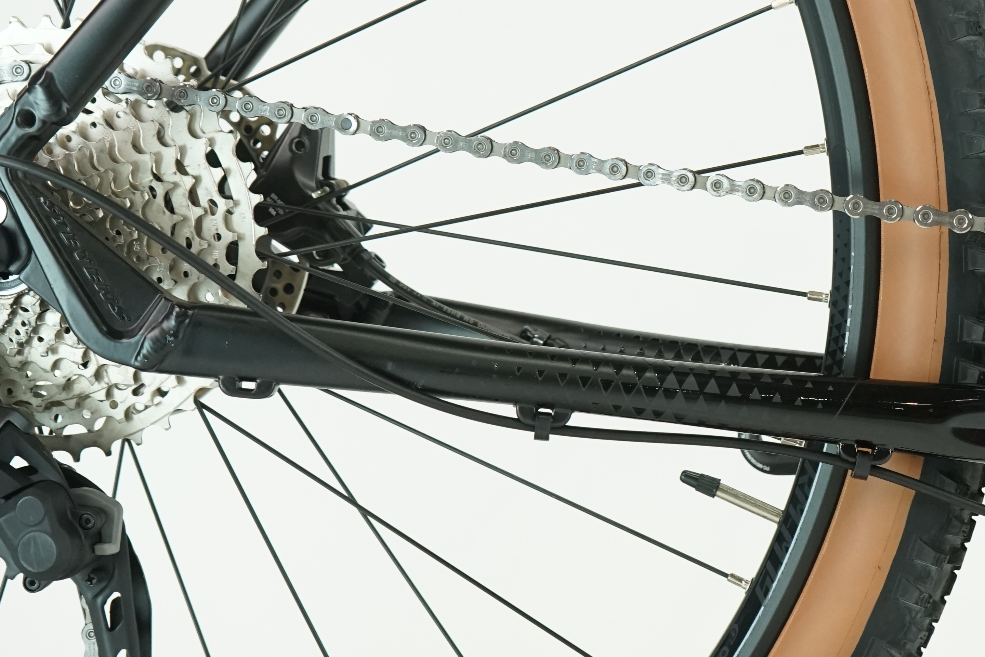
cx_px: 805
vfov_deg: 18.2
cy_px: 266
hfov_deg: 26.4
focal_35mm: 75
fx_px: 2052
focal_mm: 36
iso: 1600
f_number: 5.6
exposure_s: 1/200
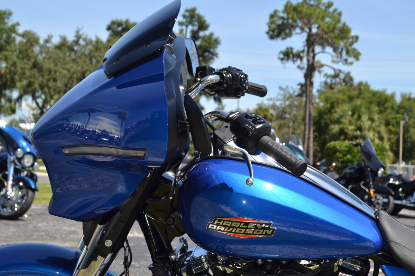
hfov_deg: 28.1
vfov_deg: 18.9
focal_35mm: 72
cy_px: 138
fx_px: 830
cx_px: 208
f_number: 9
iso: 100
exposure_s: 1/200
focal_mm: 48
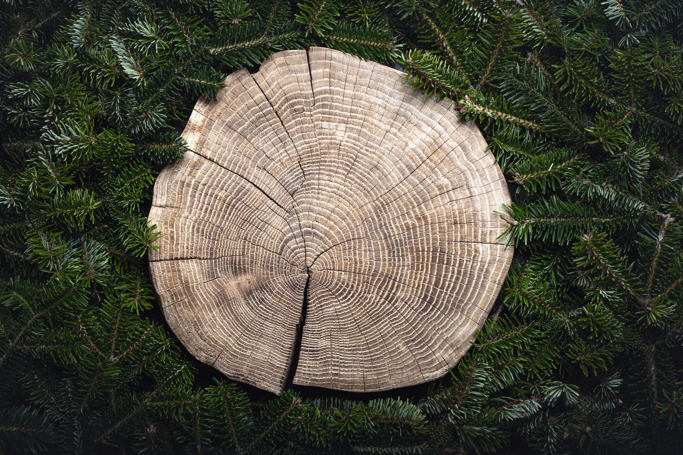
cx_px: 342
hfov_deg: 39.6
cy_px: 228
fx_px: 949
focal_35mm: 50
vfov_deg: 27.0
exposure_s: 1/200
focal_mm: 50
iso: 100
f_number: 11
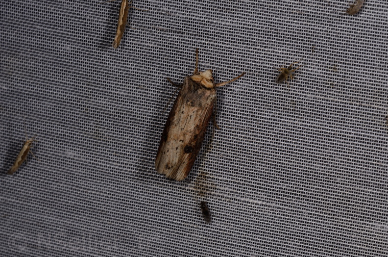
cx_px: 194
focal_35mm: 128
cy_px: 128
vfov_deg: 10.7
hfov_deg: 16.1
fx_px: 1371
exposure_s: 1/60
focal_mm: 85
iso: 100
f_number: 32
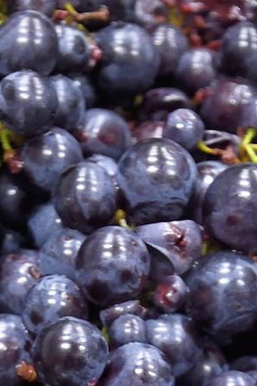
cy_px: 860
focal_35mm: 306
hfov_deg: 4.5
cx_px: -17
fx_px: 3279
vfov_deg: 6.5
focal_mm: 58
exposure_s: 1/10
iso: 1600
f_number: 6.3
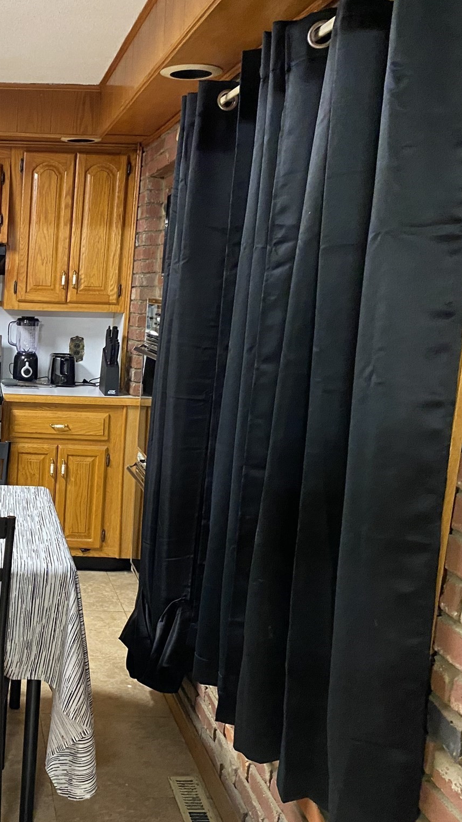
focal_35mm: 38
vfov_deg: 52.8
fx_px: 828
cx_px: -30
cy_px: 412
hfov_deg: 28.7
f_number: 1.8
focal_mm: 4.25
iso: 400
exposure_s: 1/60
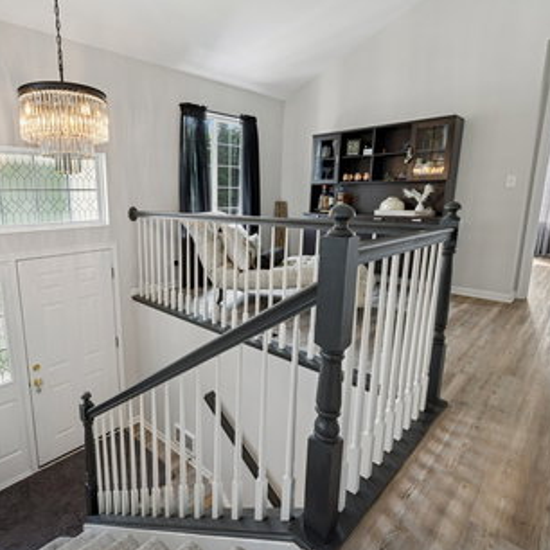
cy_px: 268
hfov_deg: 72.7
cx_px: 185
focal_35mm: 20
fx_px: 360
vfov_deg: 74.8
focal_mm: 15
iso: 200
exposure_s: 1/15
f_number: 9.5
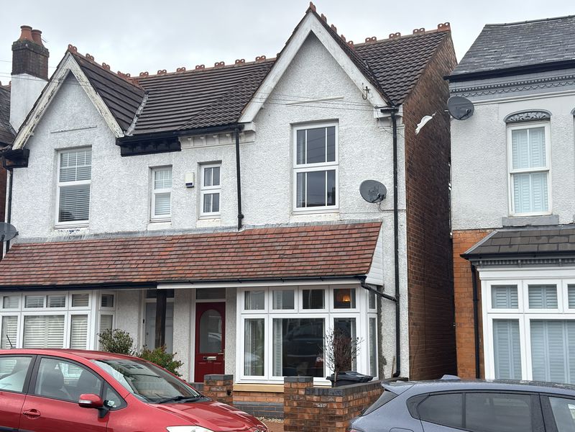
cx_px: 288
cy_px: 216
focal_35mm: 48
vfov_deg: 30.3
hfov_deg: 39.7
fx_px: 797
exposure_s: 1/438
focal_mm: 6.76
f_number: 1.78
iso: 80
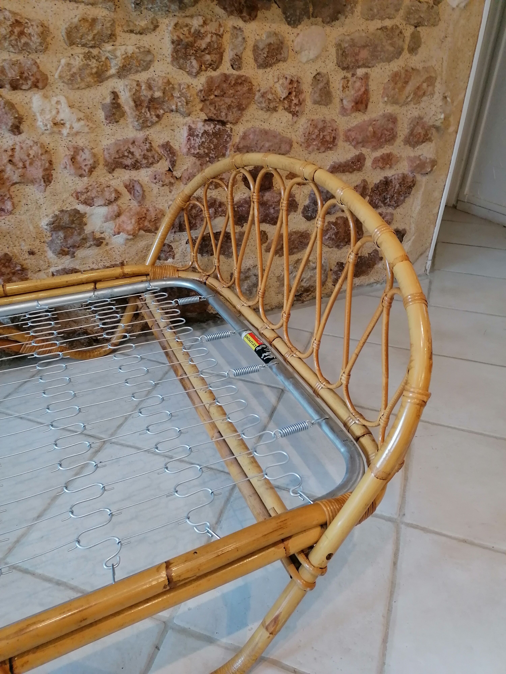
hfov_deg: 51.4
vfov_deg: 65.3
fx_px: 526
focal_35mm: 27
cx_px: 253
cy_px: 337
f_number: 1.8
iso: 200
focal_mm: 4.75
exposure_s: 1/33.3
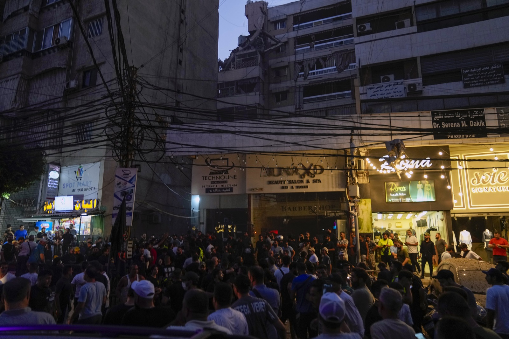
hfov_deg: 73.8
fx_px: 339
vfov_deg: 53.1
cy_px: 170
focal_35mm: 24
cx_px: 254
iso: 1250
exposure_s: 1/125
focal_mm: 24
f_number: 2.8
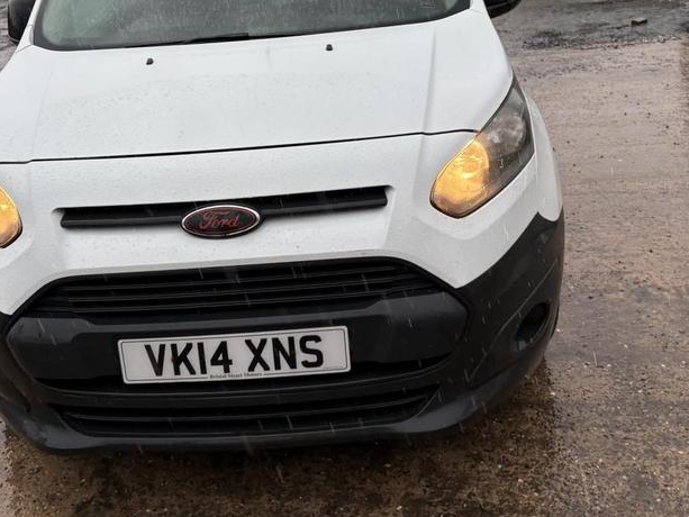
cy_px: 153
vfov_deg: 37.1
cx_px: 284
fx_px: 757
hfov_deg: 48.7
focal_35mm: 38
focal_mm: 5.96
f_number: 1.6
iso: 40
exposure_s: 1/122
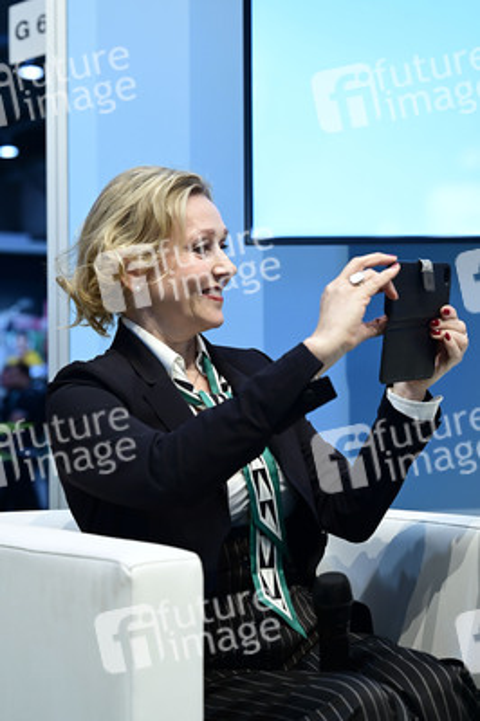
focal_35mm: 70
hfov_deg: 19.4
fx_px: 1402
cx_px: 240
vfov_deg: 28.9
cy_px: 360
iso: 1000
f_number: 4.5
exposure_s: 1/200
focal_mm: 70
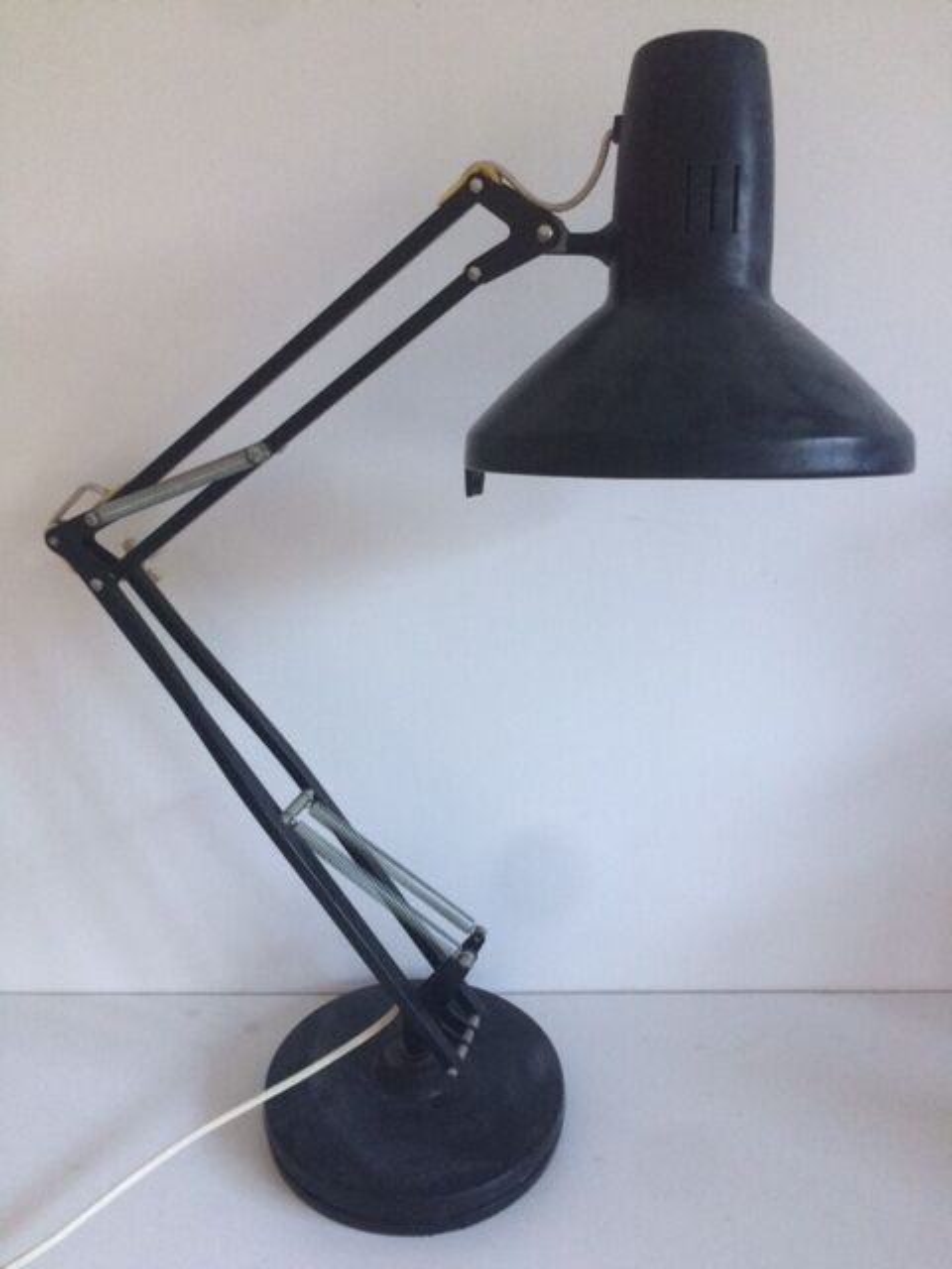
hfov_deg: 48.2
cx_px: 476
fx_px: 1063
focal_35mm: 29
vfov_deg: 61.7
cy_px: 634
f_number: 2.2
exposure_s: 1/33
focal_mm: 4.15
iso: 200
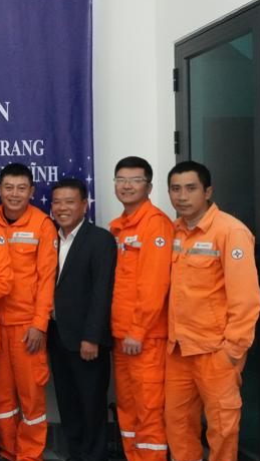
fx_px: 747
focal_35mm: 61
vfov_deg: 34.3
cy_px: 213
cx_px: -128
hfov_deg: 17.7
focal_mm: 21
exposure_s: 1/100
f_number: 11
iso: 8000
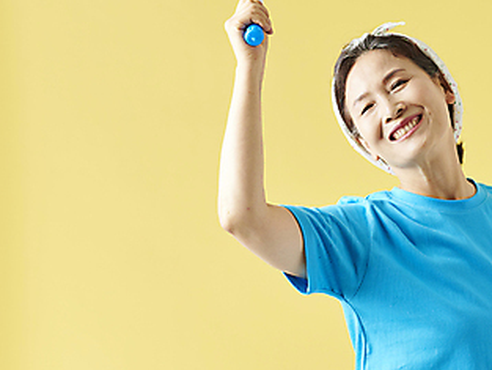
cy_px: 211
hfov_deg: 10.4
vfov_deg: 7.9
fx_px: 2673
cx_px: 461
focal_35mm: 188
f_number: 8
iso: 160
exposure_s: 1/125
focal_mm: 102
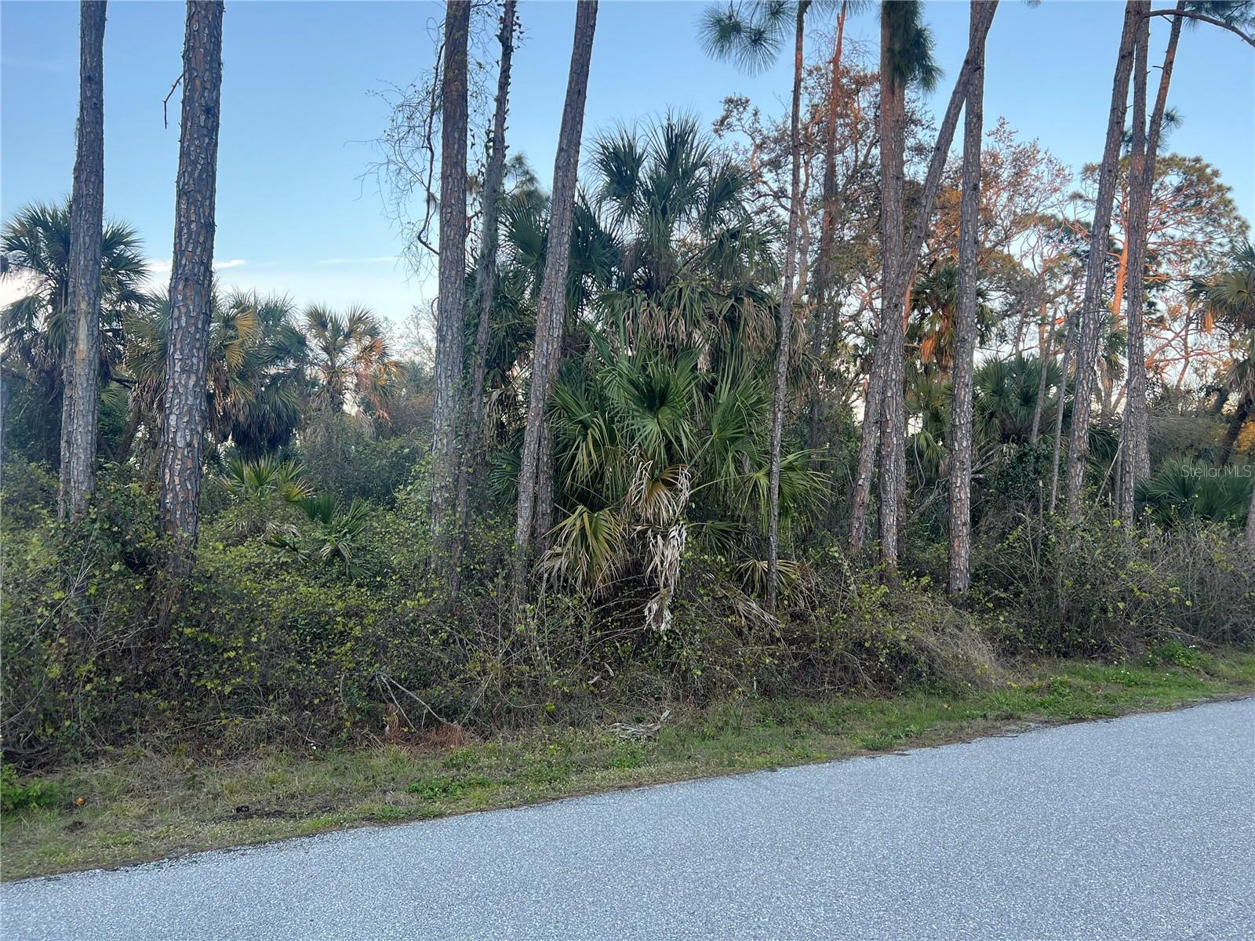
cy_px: 470
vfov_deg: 53.1
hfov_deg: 67.3
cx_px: 628
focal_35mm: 26
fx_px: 943
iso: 50
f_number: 1.5
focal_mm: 5.7
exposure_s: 1/163
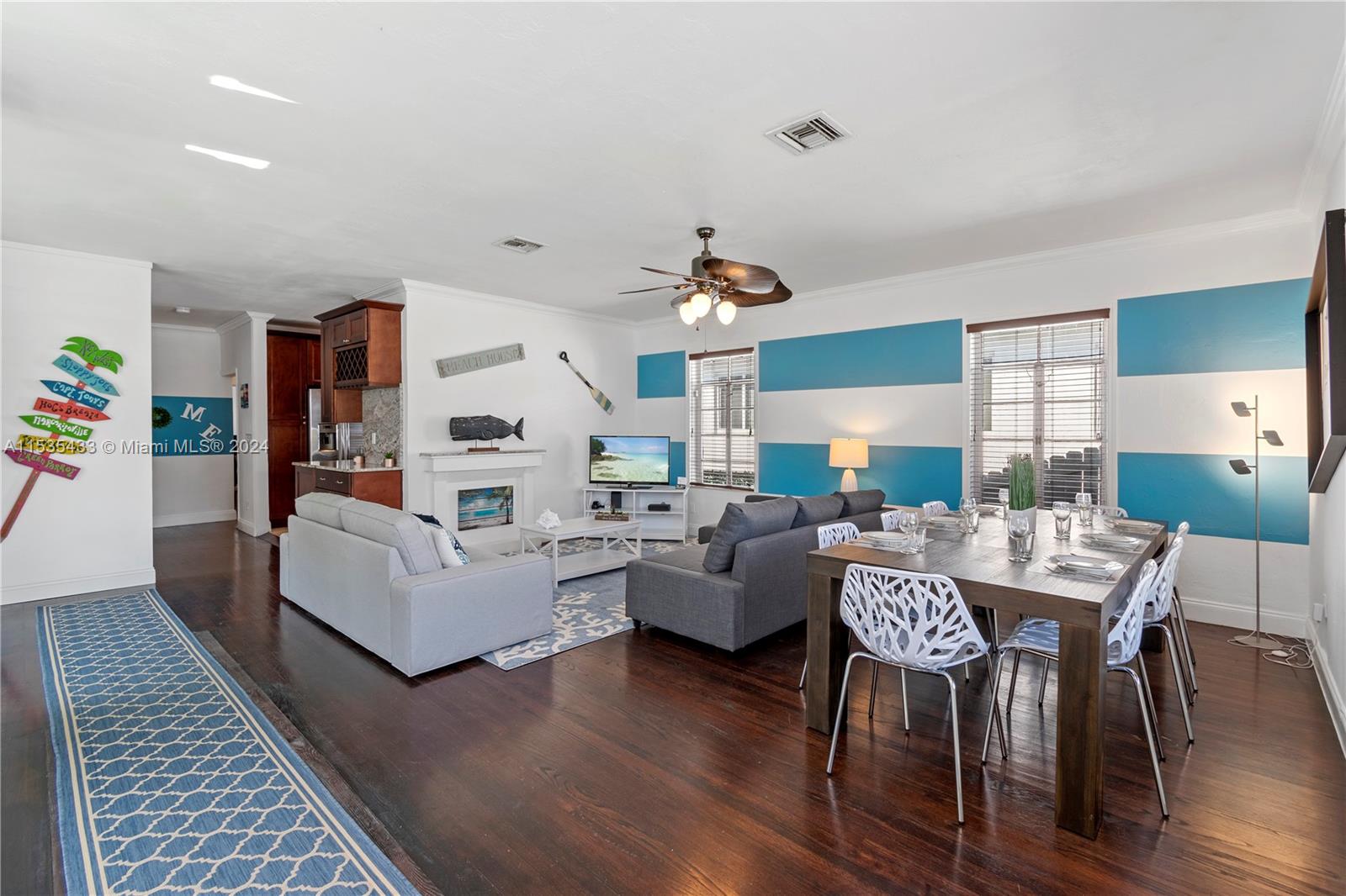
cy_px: 448
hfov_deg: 100.4
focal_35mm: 15
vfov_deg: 77.3
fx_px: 561
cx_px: 673
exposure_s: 1/4
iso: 100
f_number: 10
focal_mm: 10
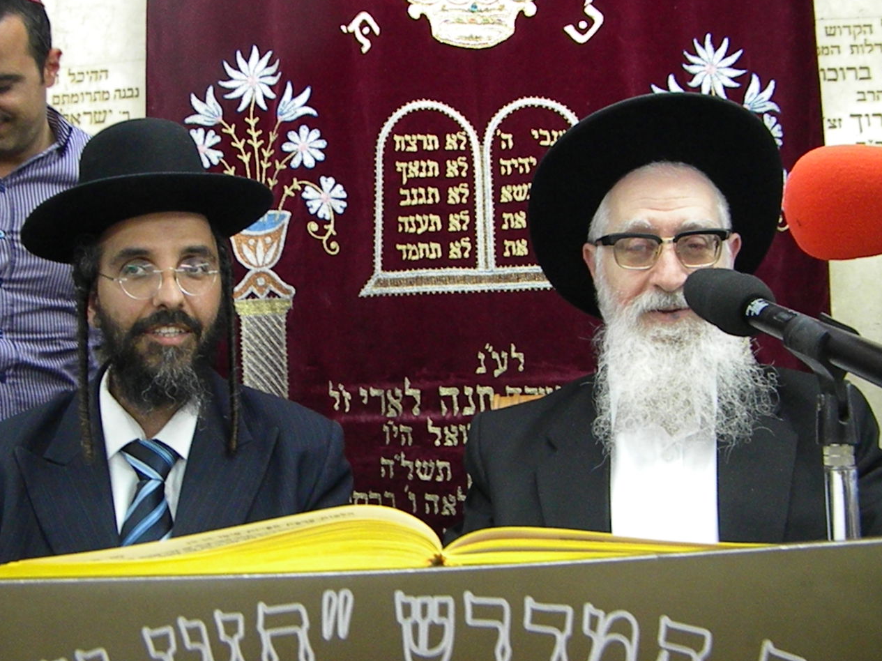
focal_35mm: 31
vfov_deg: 45.4
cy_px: 333
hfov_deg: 58.3
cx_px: 410
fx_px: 790
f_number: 3.5
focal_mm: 5
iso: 933
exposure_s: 1/62.7
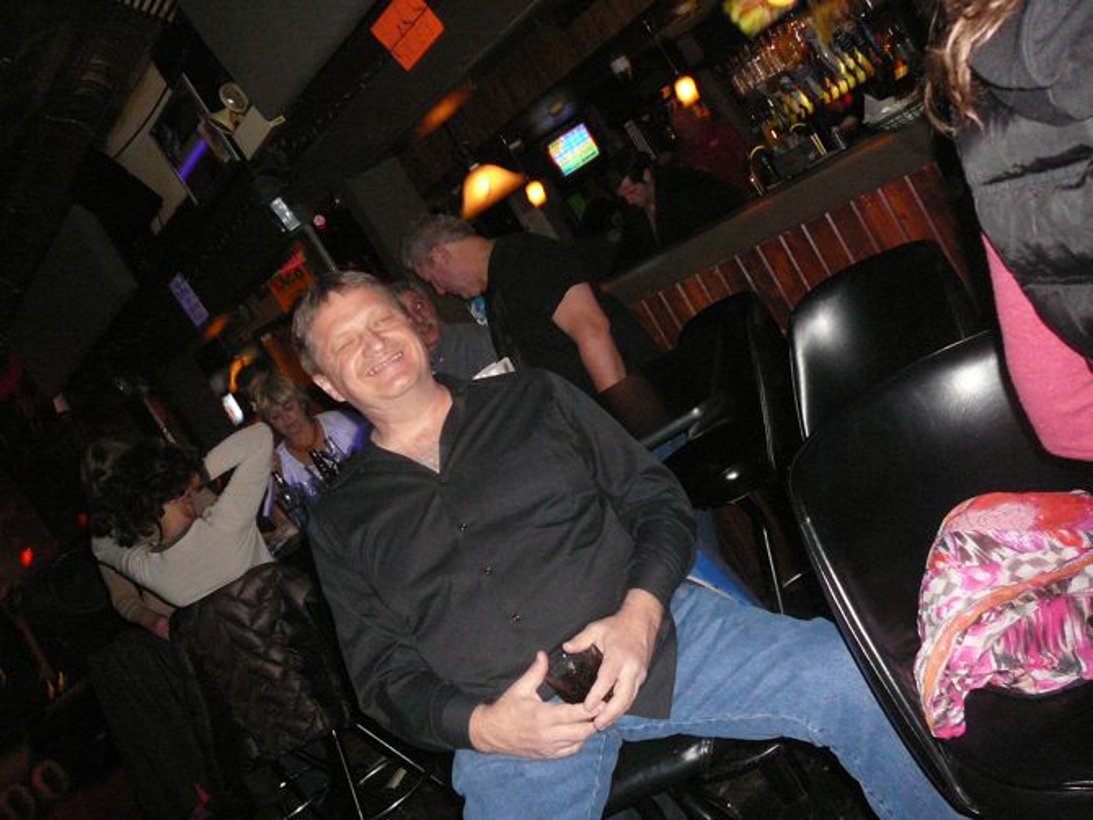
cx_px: 546
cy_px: 410
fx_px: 1106
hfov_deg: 52.6
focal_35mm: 35
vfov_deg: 40.7
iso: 400
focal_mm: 5.2
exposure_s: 1/30
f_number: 2.8
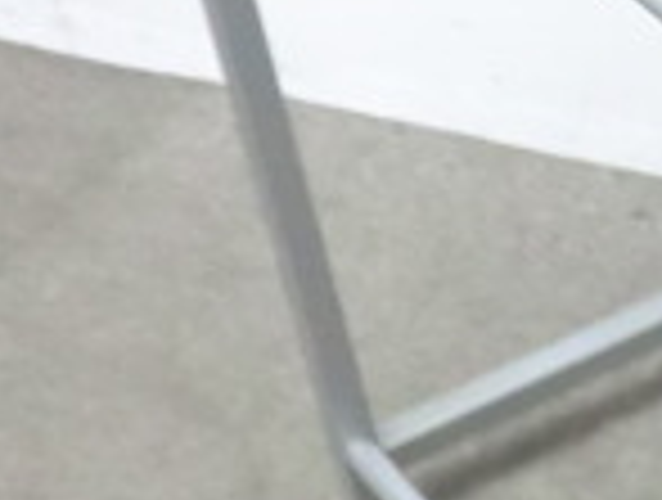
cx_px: 1315
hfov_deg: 10.9
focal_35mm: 165
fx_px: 3163
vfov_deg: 9.0
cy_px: 266
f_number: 3.9
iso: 800
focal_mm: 6.9
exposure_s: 1/40
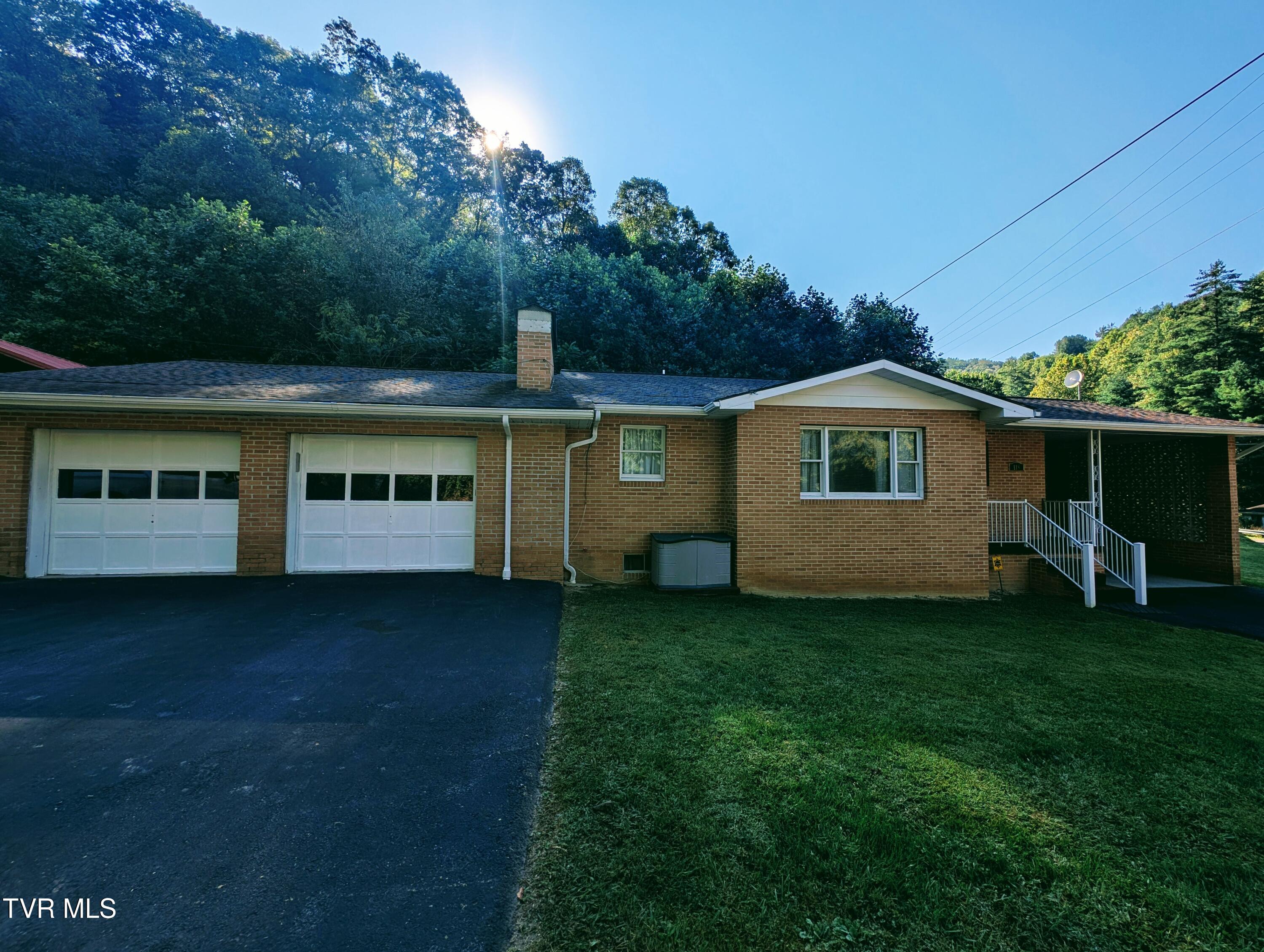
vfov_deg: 94.6
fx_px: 439
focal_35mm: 12
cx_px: 632
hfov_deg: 110.5
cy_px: 476
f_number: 1.95
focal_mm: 2.23
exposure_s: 1/2381
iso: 37
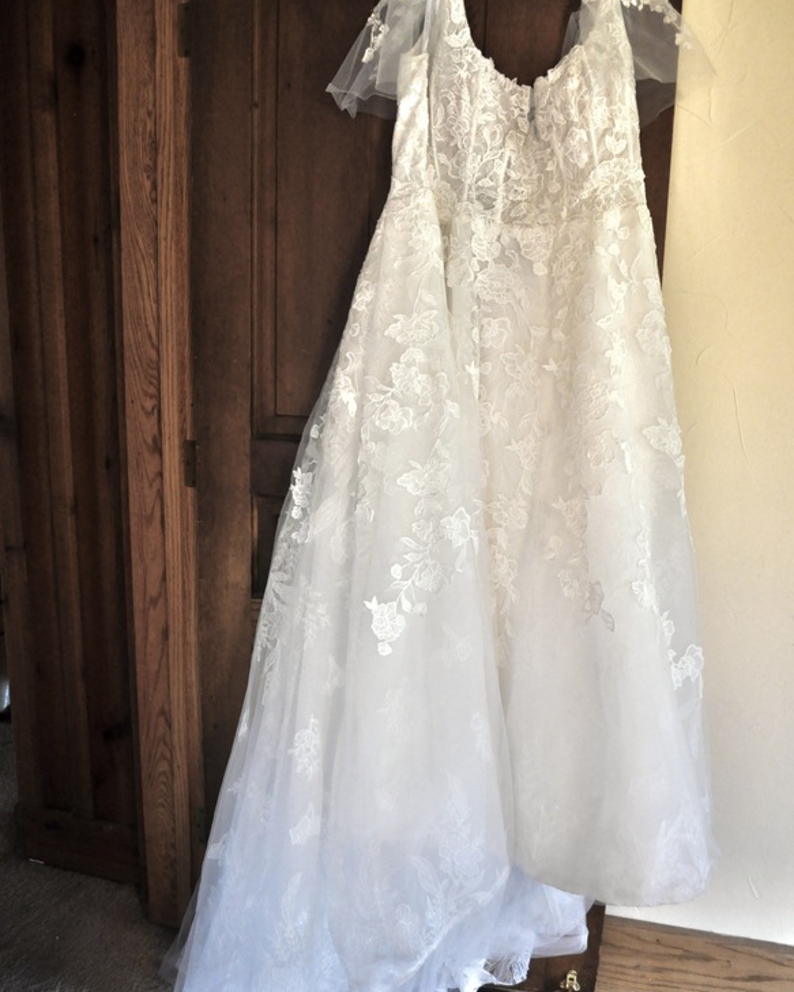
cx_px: 397
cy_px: 519
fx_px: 999
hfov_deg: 43.3
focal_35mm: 34
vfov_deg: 52.8
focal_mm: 20
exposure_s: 1/50
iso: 800
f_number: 3.8
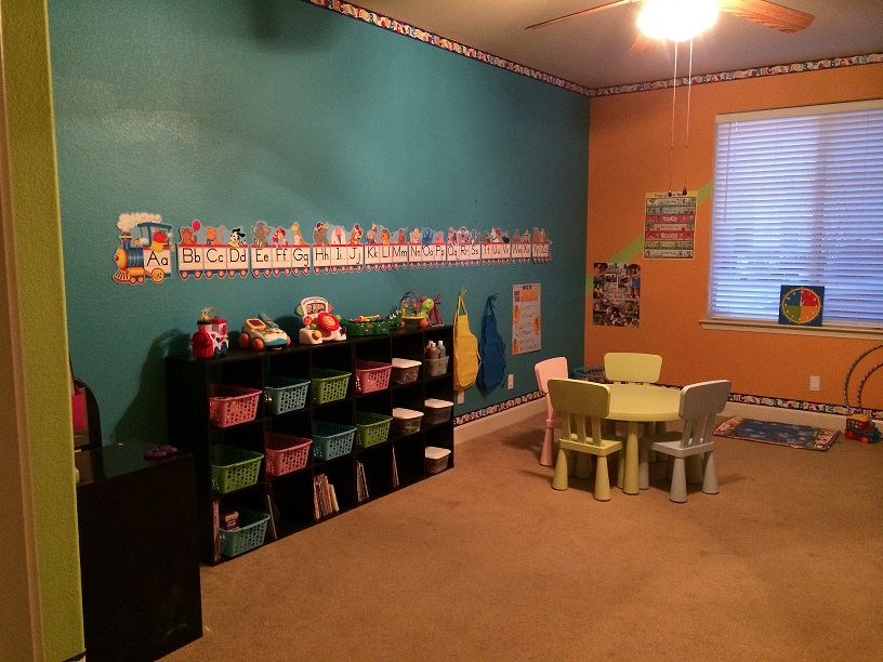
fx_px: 765
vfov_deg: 46.8
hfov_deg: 60.0
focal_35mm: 30
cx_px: 442
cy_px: 331
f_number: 2.2
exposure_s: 1/15
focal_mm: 4.12
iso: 400
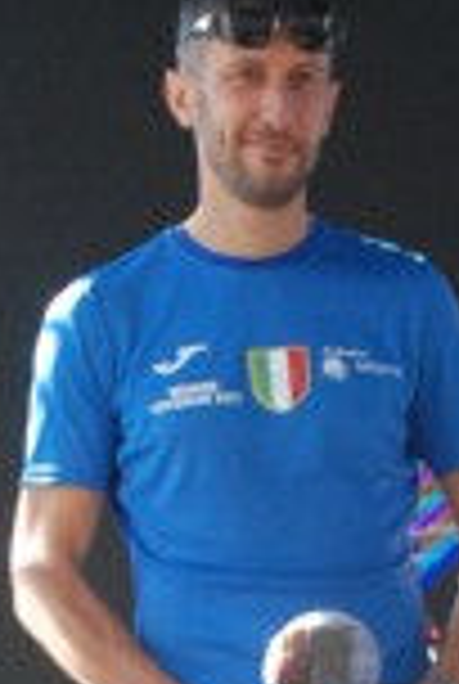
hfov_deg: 6.1
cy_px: 1012
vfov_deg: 8.9
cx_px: 367
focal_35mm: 225
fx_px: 4283
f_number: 4.5
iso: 1000
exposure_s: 1/640
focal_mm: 38
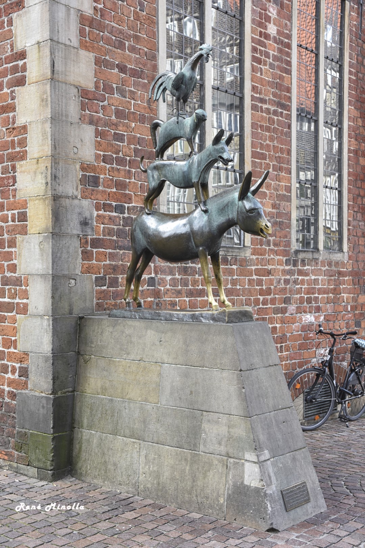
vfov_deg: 42.3
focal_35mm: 46
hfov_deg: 28.9
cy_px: 274
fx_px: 707
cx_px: 182
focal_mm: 31
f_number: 5.6
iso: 200
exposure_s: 1/125
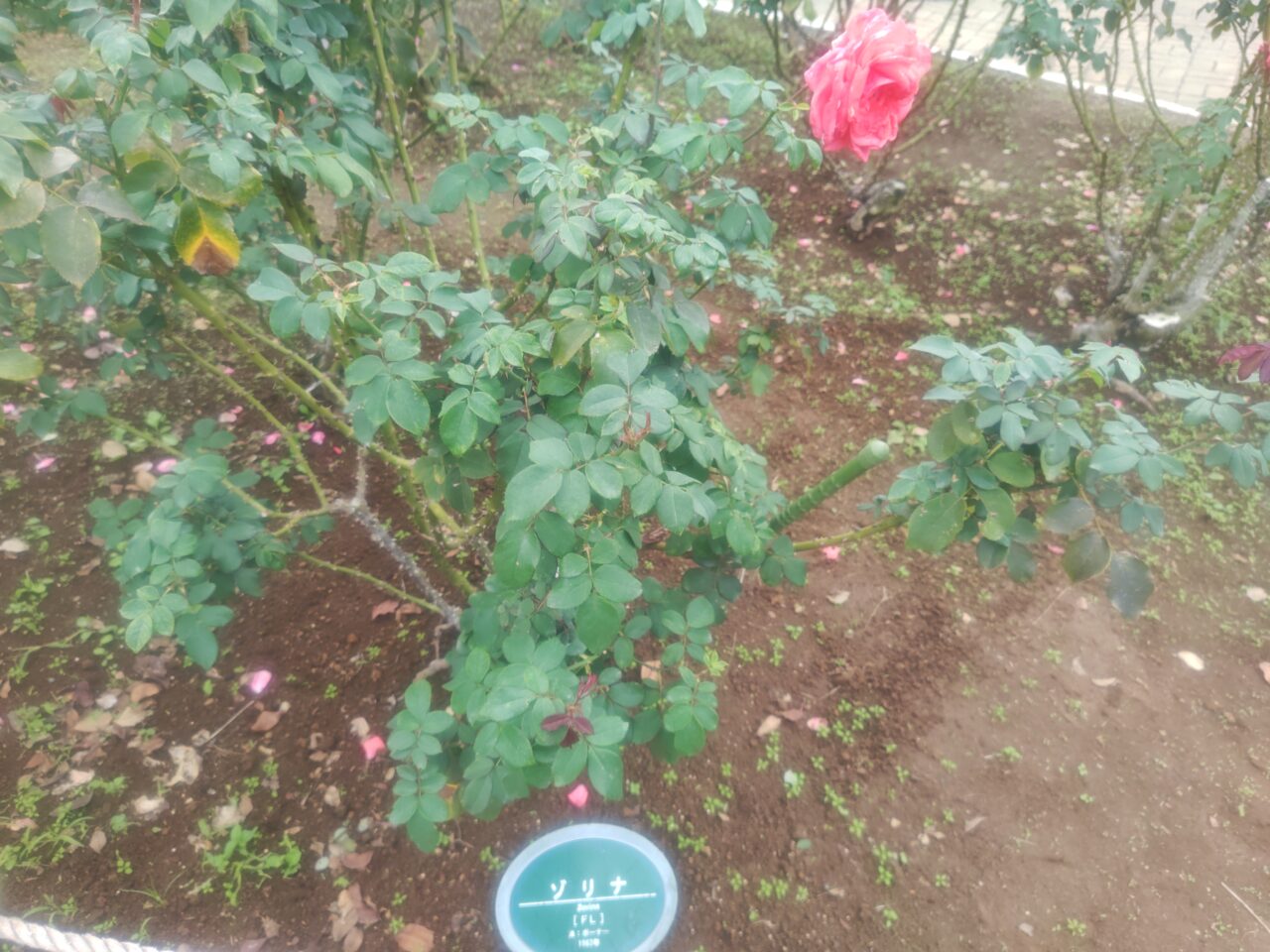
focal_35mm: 23
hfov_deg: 73.9
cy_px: 476
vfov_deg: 58.9
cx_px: 635
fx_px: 844
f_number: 1.9
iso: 97
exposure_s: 1/120
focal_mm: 5.56
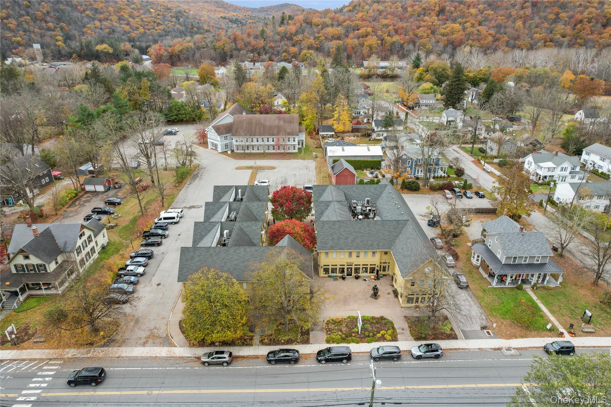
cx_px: 306
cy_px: 204
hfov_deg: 78.6
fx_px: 373
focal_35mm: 22
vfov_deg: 57.2
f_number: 2.8
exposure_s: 1/320
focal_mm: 8.38
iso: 200
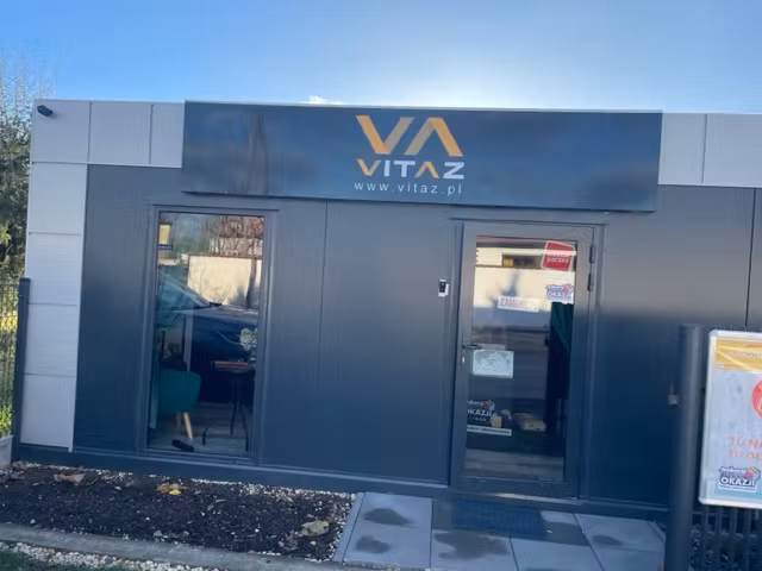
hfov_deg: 67.3
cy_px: 286
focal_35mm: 26
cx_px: 381
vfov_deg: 53.1
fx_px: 572
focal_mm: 4.2
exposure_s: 1/812
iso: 50
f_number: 1.6
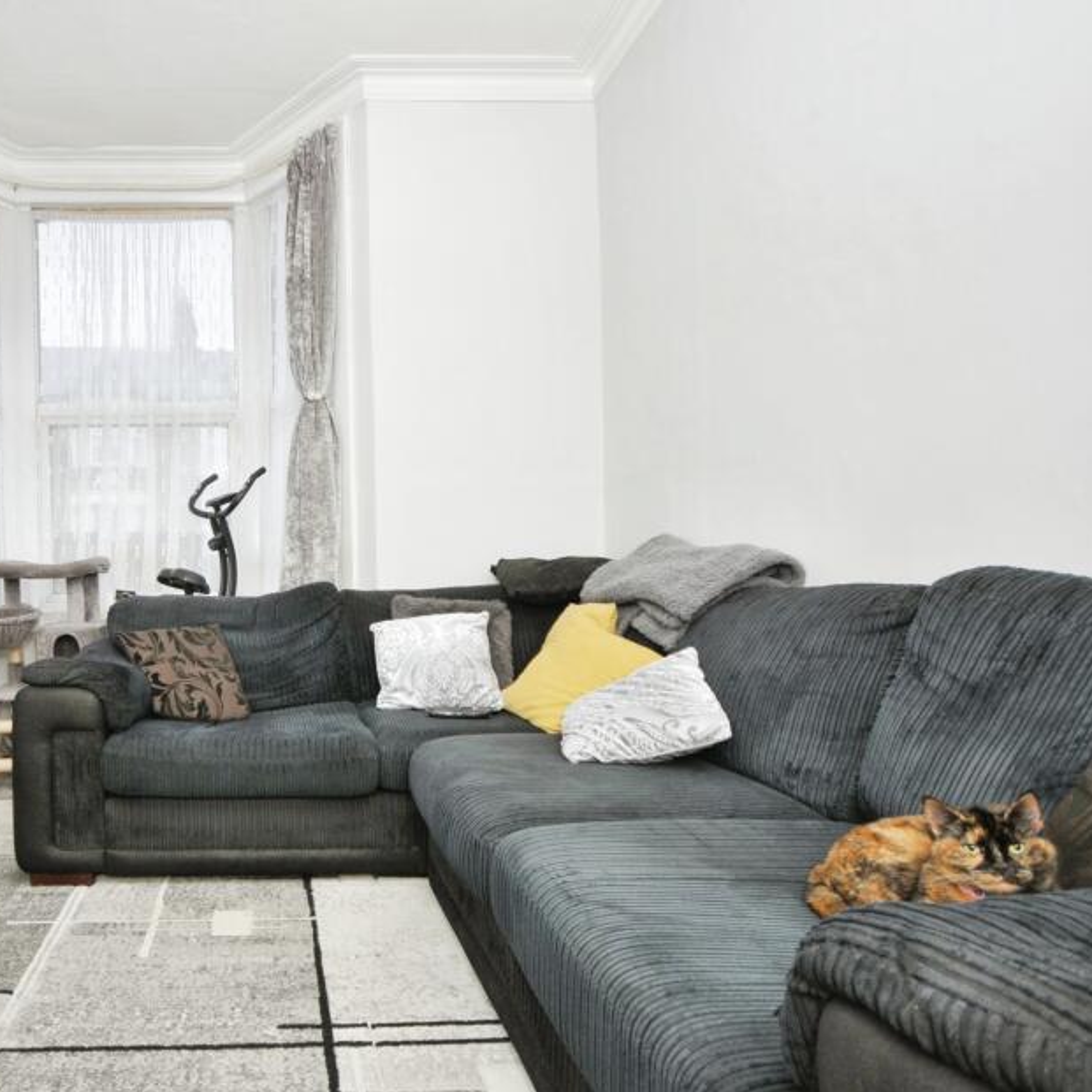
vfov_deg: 72.1
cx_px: 285
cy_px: 542
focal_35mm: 21
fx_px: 749
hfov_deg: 67.9
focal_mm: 10
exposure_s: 1/60
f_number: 5
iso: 200
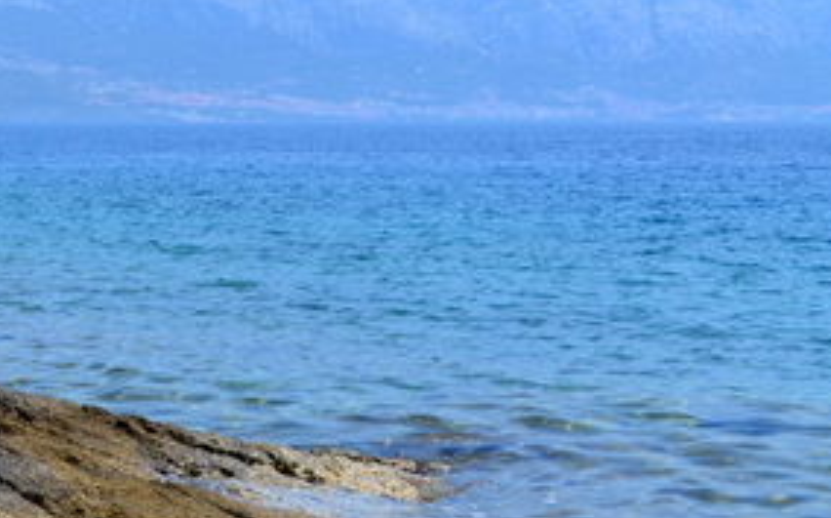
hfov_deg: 14.4
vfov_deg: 9.5
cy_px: 208
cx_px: -296
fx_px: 3123
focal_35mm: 138
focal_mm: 32
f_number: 11
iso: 400
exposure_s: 1/400
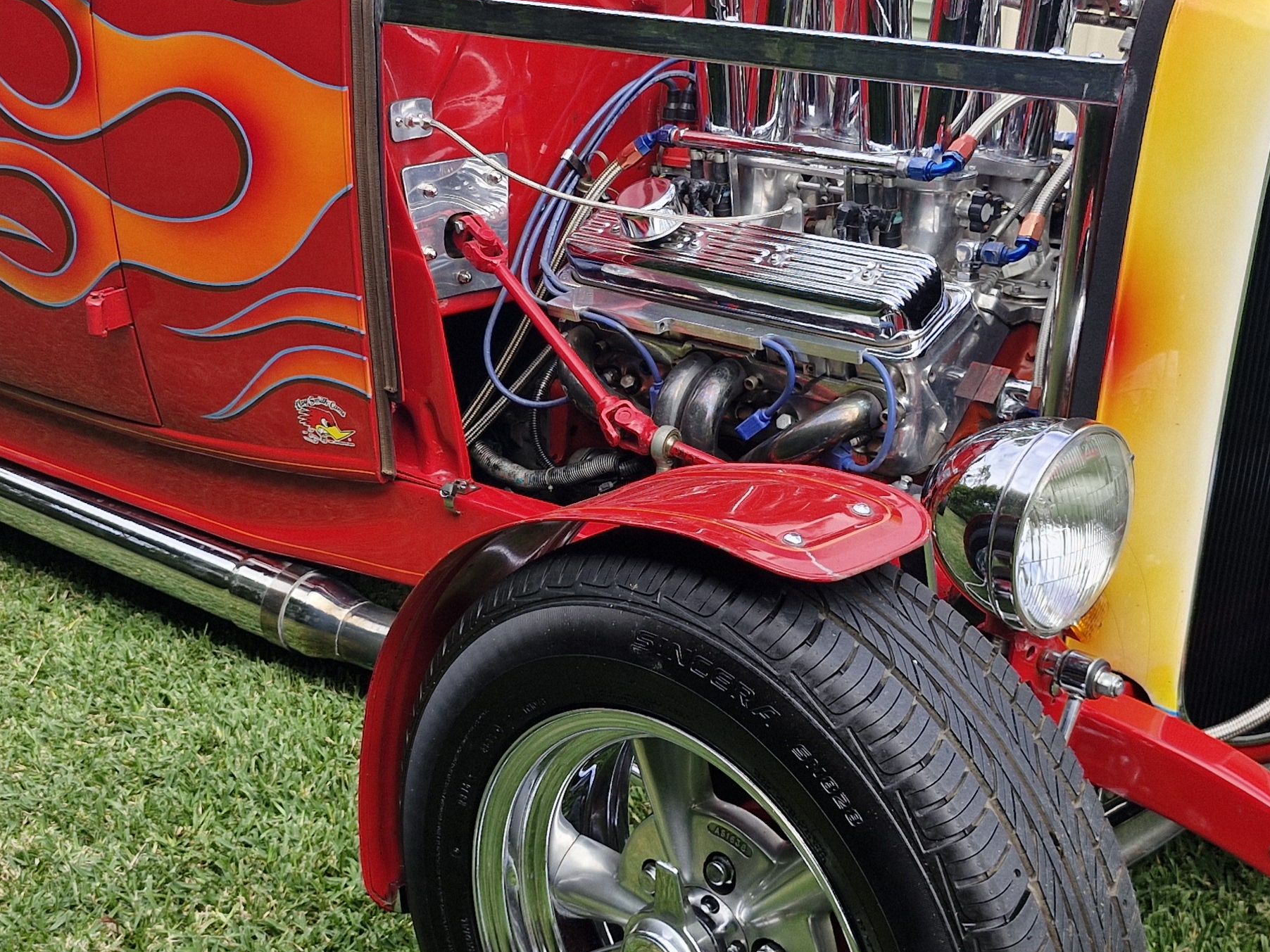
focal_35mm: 51
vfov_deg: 28.6
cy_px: 497
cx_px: 586
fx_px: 1871
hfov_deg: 37.5
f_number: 1.8
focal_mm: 5.54
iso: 50
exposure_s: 1/676
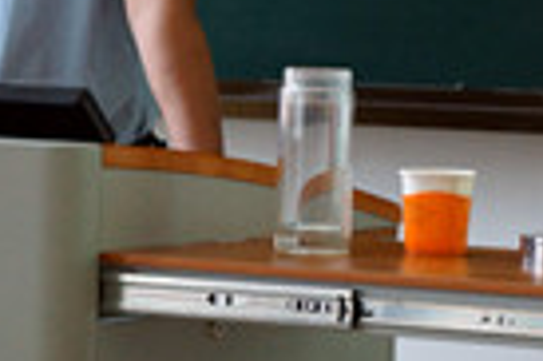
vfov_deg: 4.8
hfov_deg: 7.2
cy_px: -30
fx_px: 4294
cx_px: -161
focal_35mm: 285
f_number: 9
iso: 800
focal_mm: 60
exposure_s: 1/15
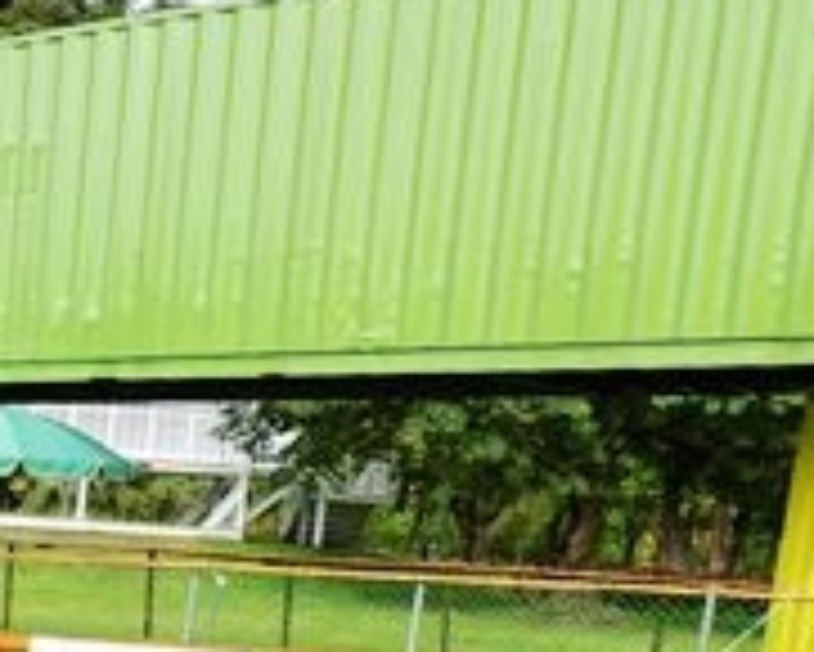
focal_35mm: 81
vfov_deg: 17.6
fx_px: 1952
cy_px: 879
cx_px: -445
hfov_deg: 20.0
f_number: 4
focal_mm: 9
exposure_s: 1/250
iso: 125
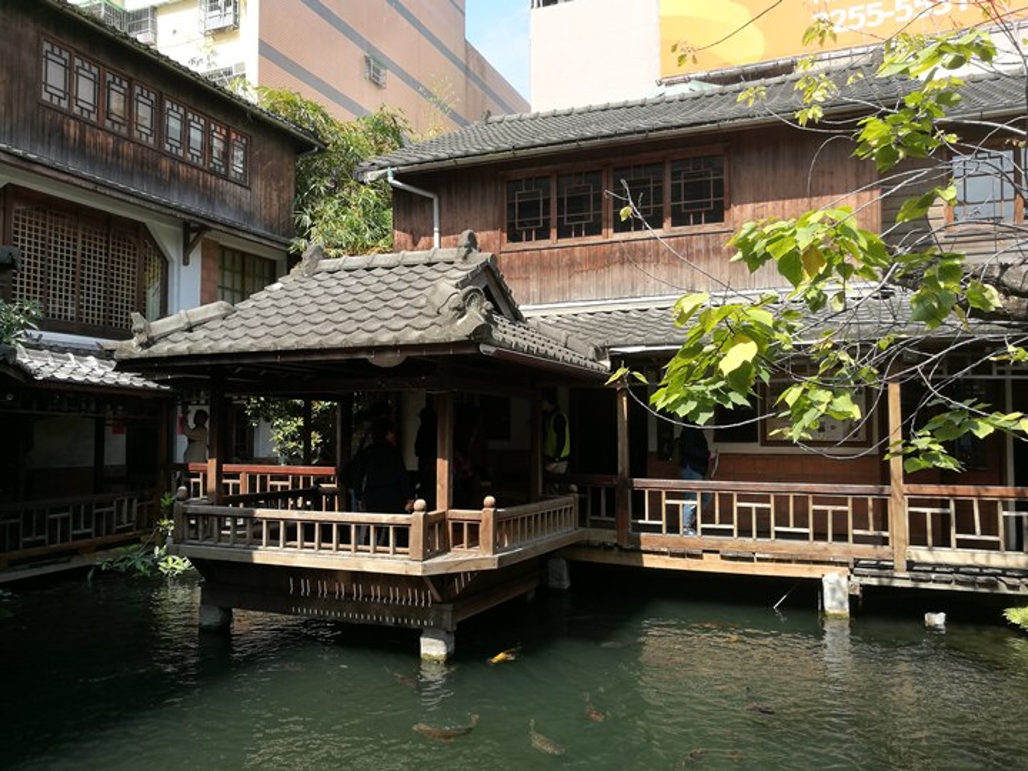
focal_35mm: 27
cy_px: 386
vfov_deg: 51.4
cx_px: 514
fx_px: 802
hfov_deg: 65.3
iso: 50
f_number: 2.2
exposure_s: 1/320
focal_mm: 4.5
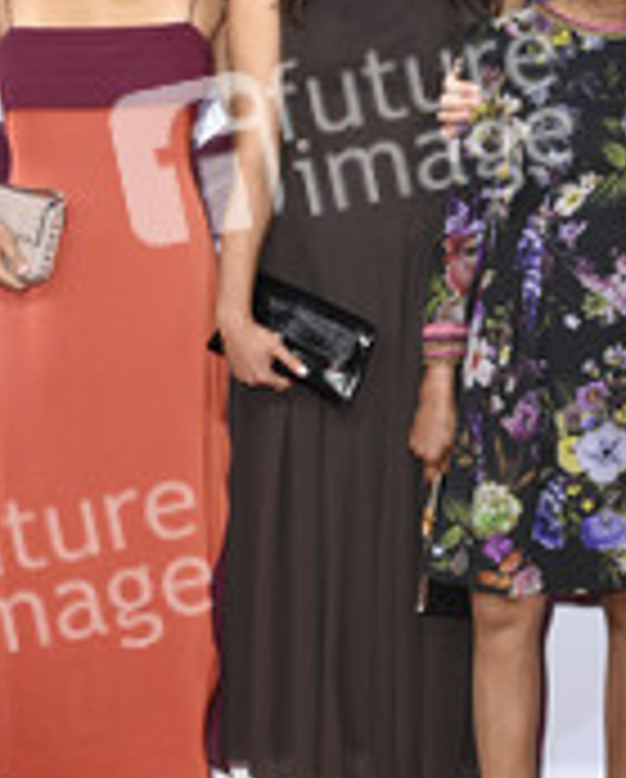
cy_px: 364
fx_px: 2102
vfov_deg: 21.0
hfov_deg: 16.8
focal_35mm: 91
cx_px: 473
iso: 800
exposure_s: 1/200
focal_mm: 42
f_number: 5.6
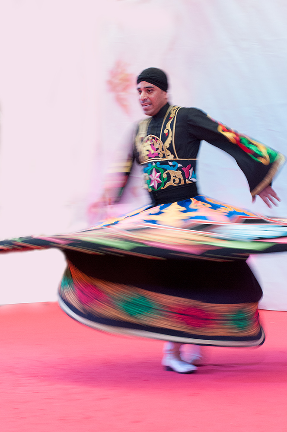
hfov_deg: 13.0
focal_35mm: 105
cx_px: 144
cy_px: 216
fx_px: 1259
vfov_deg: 19.5
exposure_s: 1/30
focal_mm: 70
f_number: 10
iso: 1250
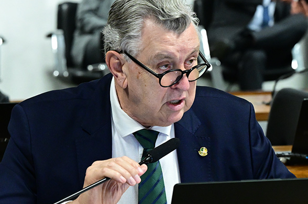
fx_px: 1649
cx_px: 171
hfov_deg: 10.7
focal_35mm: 193
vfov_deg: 7.1
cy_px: 115
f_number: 5
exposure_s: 1/100
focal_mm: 88
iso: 4000
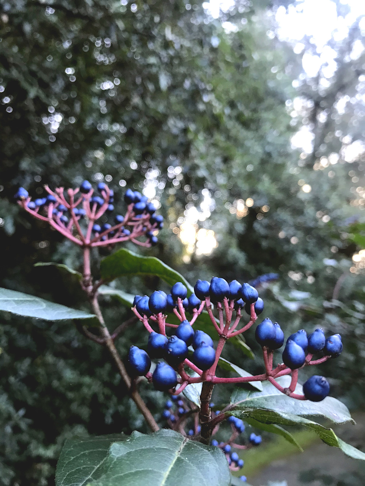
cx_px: 182
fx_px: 394
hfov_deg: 49.8
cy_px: 243
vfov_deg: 63.4
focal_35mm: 28
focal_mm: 3.99
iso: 40
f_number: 1.8
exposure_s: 1/25
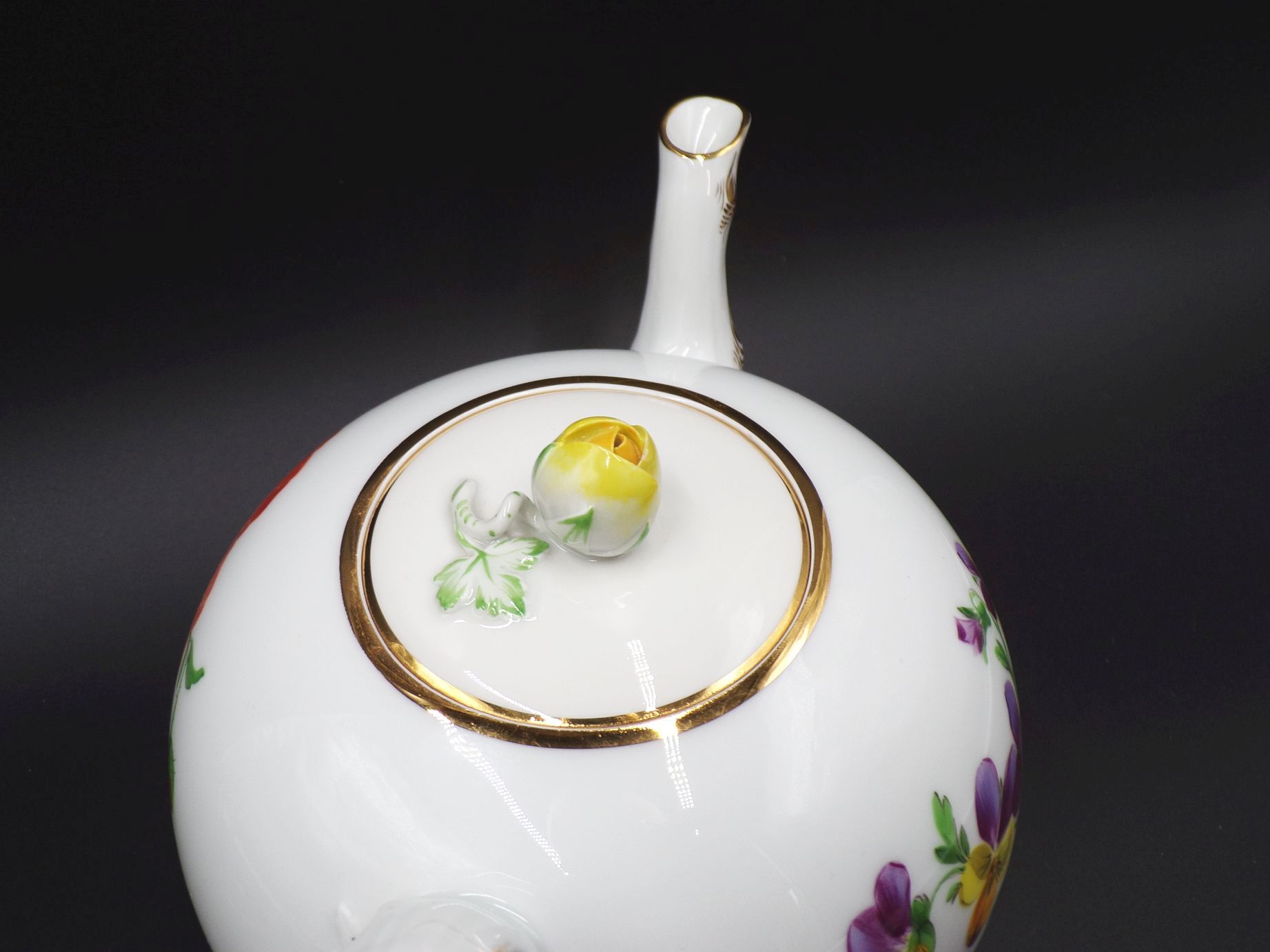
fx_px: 1174
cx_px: 635
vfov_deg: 44.2
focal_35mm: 32
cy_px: 476
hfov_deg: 56.8
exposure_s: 1/70
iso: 80
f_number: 3.2
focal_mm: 5.8
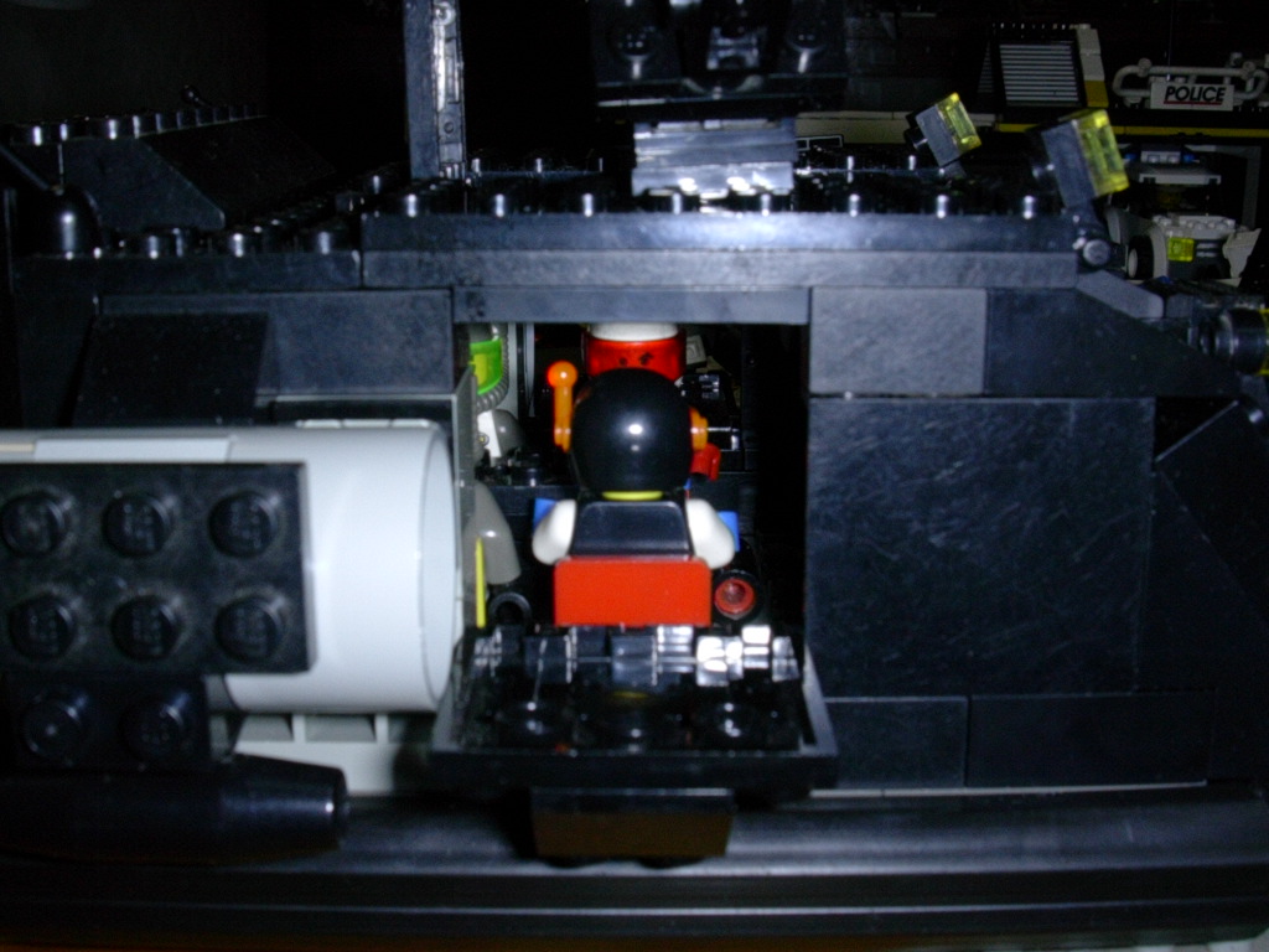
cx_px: 634
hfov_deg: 42.1
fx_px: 1650
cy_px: 476
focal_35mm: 45
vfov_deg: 32.2
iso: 70
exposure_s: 1/64
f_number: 5.8
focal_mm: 6.7
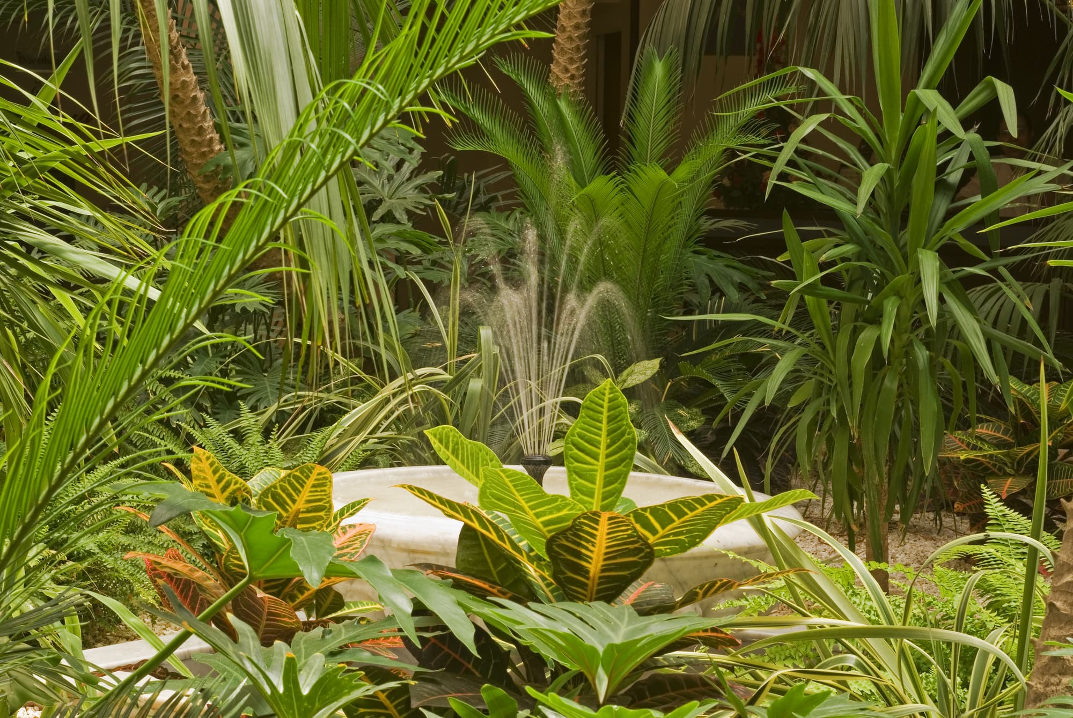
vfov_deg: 13.1
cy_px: 359
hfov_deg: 19.4
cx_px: 536
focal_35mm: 105
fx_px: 3133
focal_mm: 70
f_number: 22
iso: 100
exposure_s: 1/3
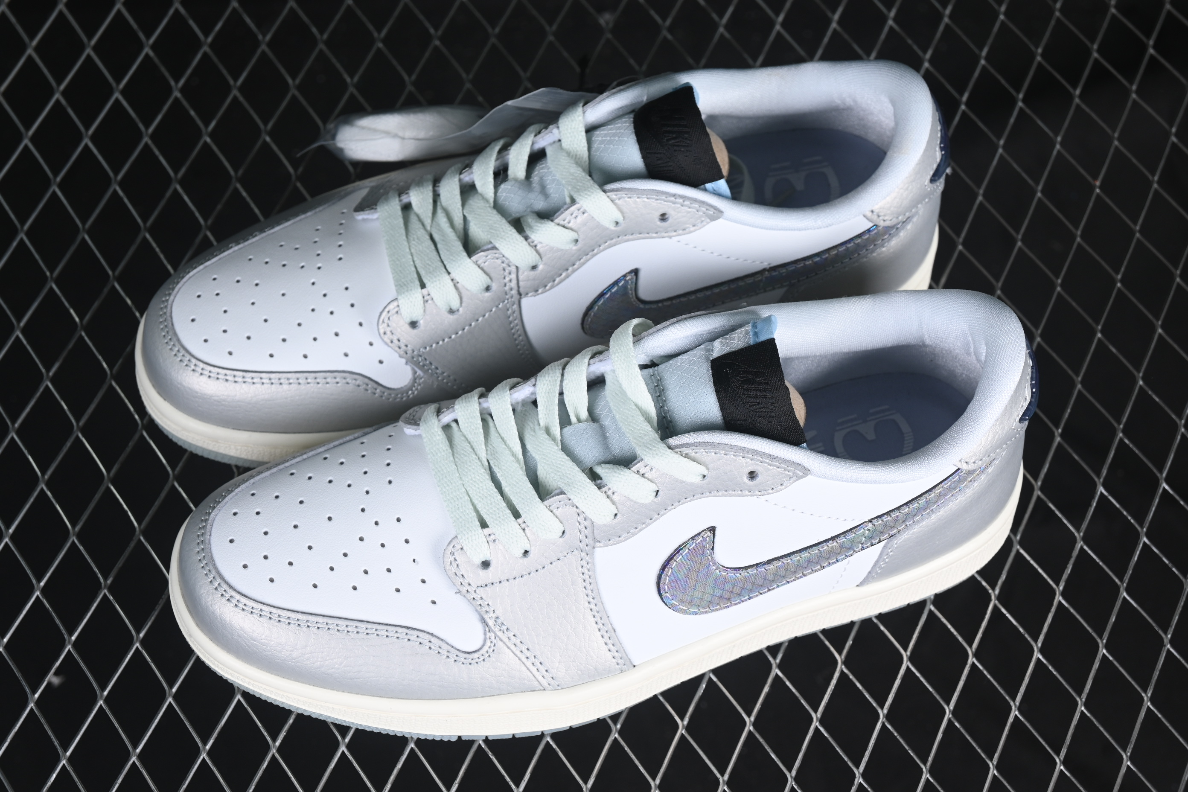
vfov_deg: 18.2
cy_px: 396
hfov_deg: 27.0
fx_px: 2475
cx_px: 594
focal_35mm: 75
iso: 160
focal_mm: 50
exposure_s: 1/80
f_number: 7.1
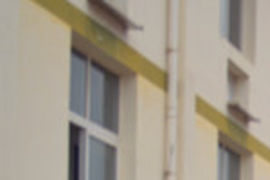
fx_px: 1125
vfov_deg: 8.5
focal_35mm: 150
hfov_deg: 12.1
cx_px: 547
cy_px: 403
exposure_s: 1/100
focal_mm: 20
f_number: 3.8
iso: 100
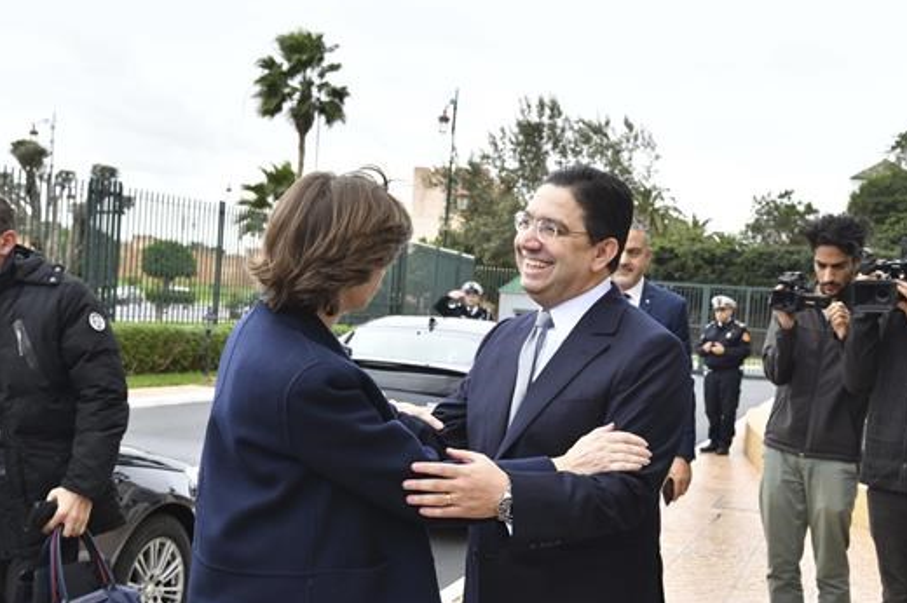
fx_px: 1385
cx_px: 452
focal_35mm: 55
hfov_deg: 36.3
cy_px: 356
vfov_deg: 24.6
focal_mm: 44
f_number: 7.1
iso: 400
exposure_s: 1/200
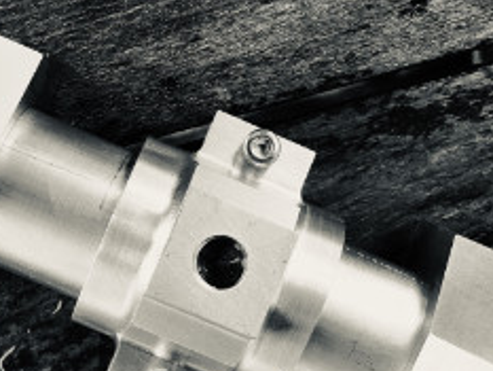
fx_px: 1026
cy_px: 267
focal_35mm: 72
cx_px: 197
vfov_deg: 20.3
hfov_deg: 27.0
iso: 20
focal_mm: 4
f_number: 1.8
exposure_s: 1/174
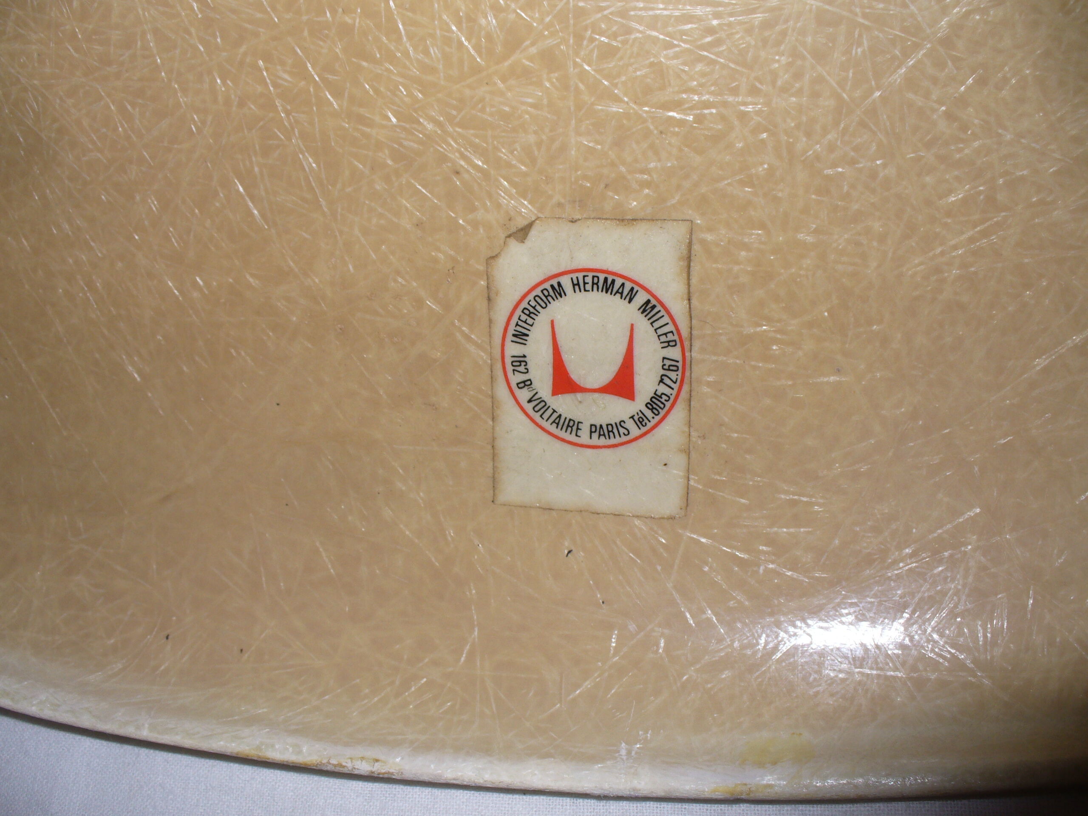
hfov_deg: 50.1
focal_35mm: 37
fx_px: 1163
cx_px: 544
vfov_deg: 38.7
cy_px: 408
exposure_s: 1/30
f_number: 2.8
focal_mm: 6.1
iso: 80
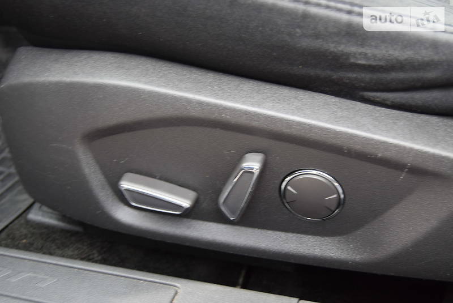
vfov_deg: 28.1
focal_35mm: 48
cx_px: 226
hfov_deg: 41.1
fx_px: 605
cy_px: 152
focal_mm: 32
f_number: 4.5
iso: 400
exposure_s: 1/80
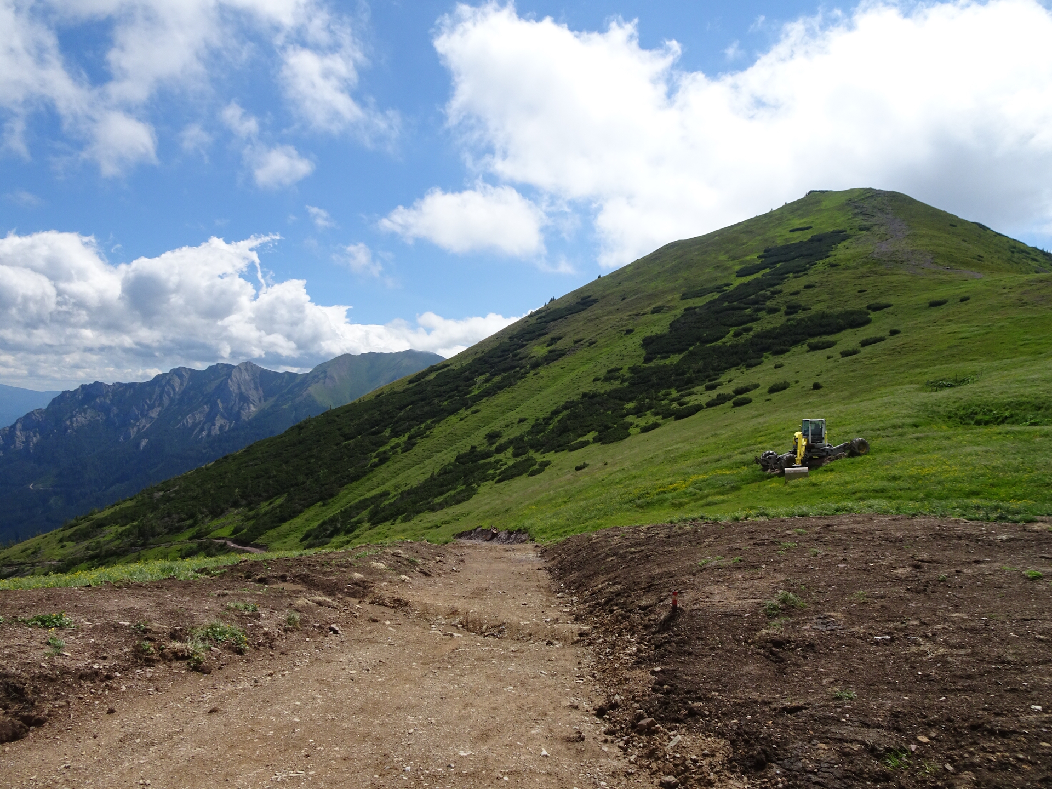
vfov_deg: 56.8
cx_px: 526
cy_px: 394
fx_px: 729
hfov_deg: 71.6
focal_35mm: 24
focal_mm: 4.1
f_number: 3.5
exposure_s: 1/1600
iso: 80
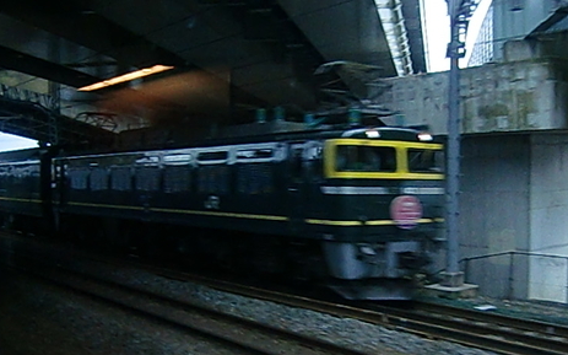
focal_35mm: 44
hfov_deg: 45.2
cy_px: 221
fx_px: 681
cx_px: 320
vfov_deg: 29.1
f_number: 3.2
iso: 400
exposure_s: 1/160
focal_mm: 4.3
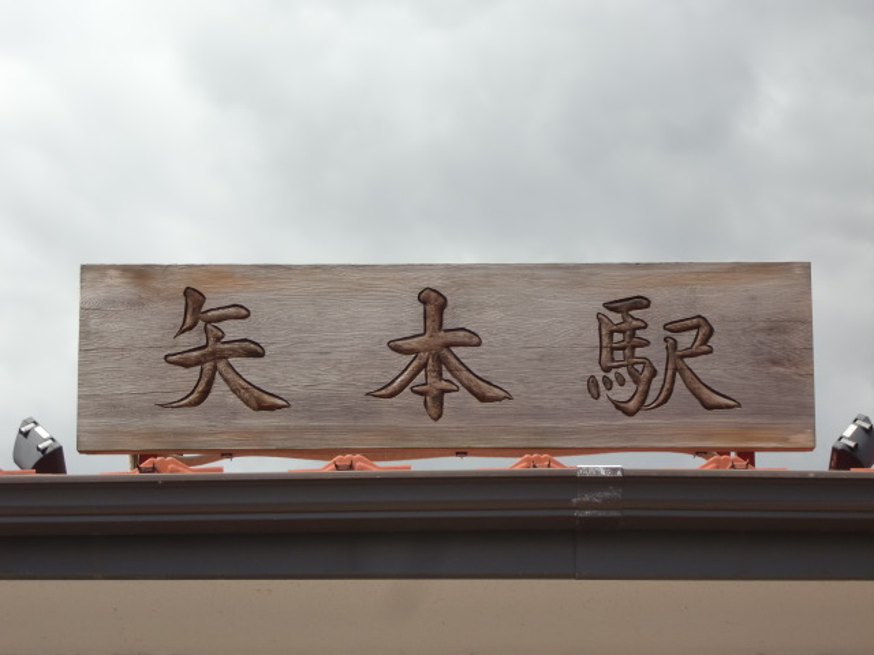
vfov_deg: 13.2
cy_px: 328
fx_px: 2828
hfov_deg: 17.6
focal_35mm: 112
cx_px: 437
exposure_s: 1/320
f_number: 5.8
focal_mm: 19.6
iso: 64
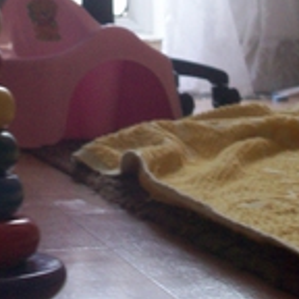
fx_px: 919
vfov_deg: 18.0
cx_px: 116
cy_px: 2
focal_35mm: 94
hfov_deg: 18.5
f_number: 2.8
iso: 160
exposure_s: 1/17.4
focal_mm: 5.7
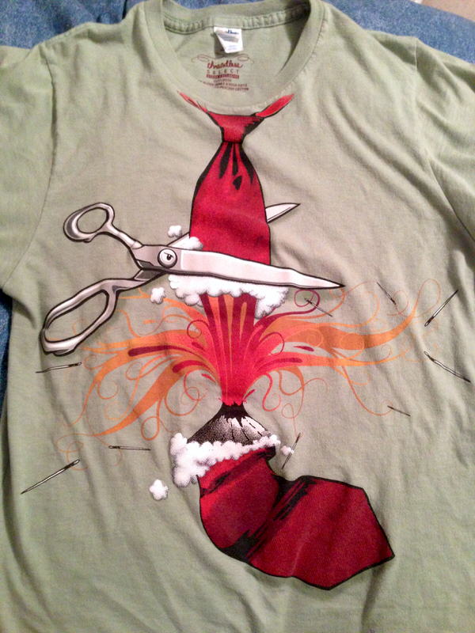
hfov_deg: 42.9
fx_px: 604
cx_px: 238
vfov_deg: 55.4
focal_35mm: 33
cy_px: 316
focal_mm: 4.12
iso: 400
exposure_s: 1/15
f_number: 2.4
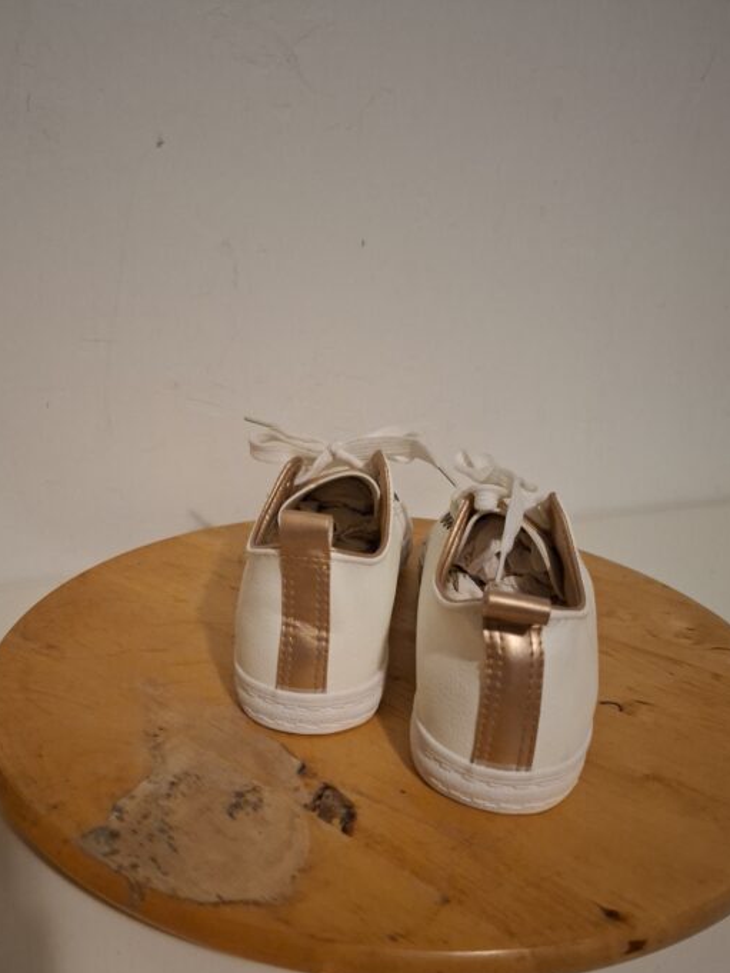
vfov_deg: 64.9
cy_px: 569
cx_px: 329
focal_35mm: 27
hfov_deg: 51.3
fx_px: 759
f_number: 1.8
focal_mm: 5.54
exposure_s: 1/24
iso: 800
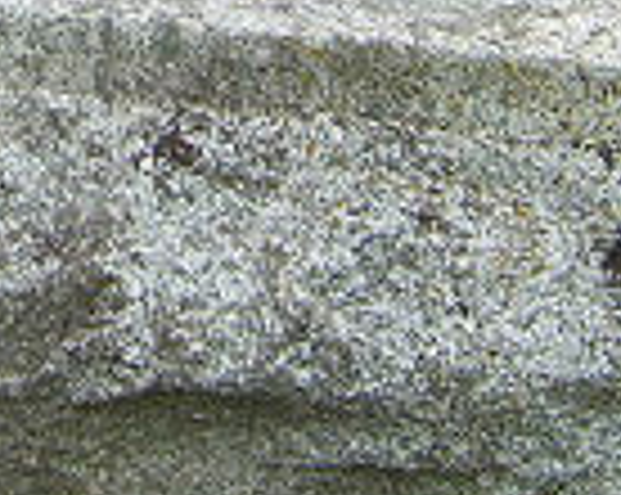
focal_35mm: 149
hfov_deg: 12.7
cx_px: -40
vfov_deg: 9.8
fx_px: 2735
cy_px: -410
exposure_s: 1/60
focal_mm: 5.8
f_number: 2.8
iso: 50
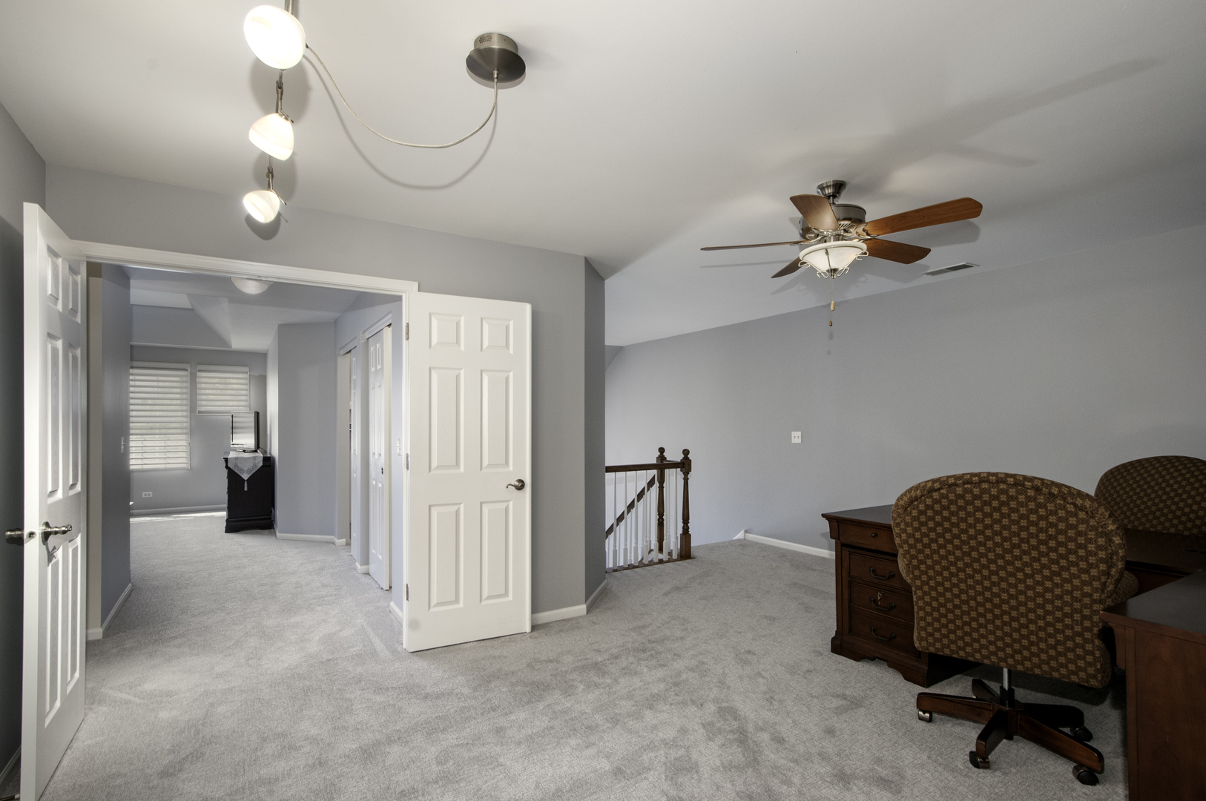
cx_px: 603
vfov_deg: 71.9
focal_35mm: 16
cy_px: 400
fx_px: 552
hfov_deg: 95.0
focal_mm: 11
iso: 640
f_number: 9
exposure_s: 1/250
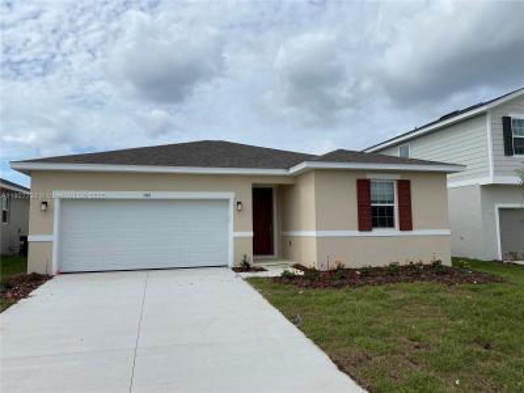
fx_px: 394
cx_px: 262
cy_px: 196
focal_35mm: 26
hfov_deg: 67.3
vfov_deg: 53.1
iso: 32
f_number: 1.8
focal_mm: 4.25
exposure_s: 1/5495
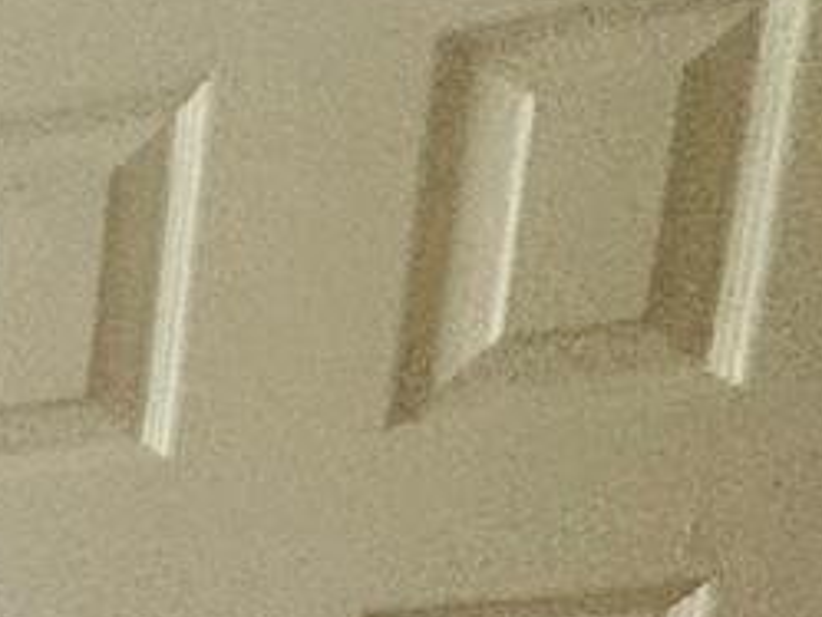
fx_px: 2138
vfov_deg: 13.3
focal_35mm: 90
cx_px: -1502
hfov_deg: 12.3
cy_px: 1353
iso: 100
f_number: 2.2
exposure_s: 1/120
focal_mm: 2.22
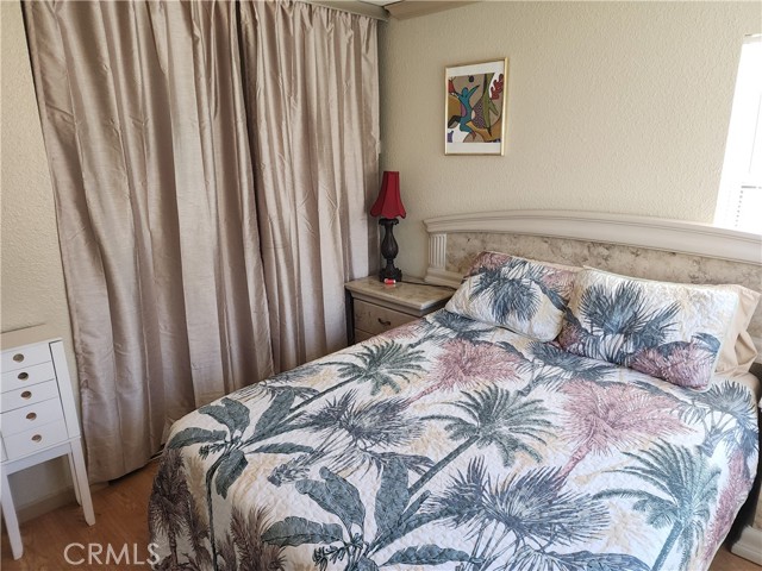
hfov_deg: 73.9
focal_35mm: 23
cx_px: 381
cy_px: 286
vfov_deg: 58.9
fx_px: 506
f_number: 1.8
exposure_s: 1/60
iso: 100
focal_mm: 6.4
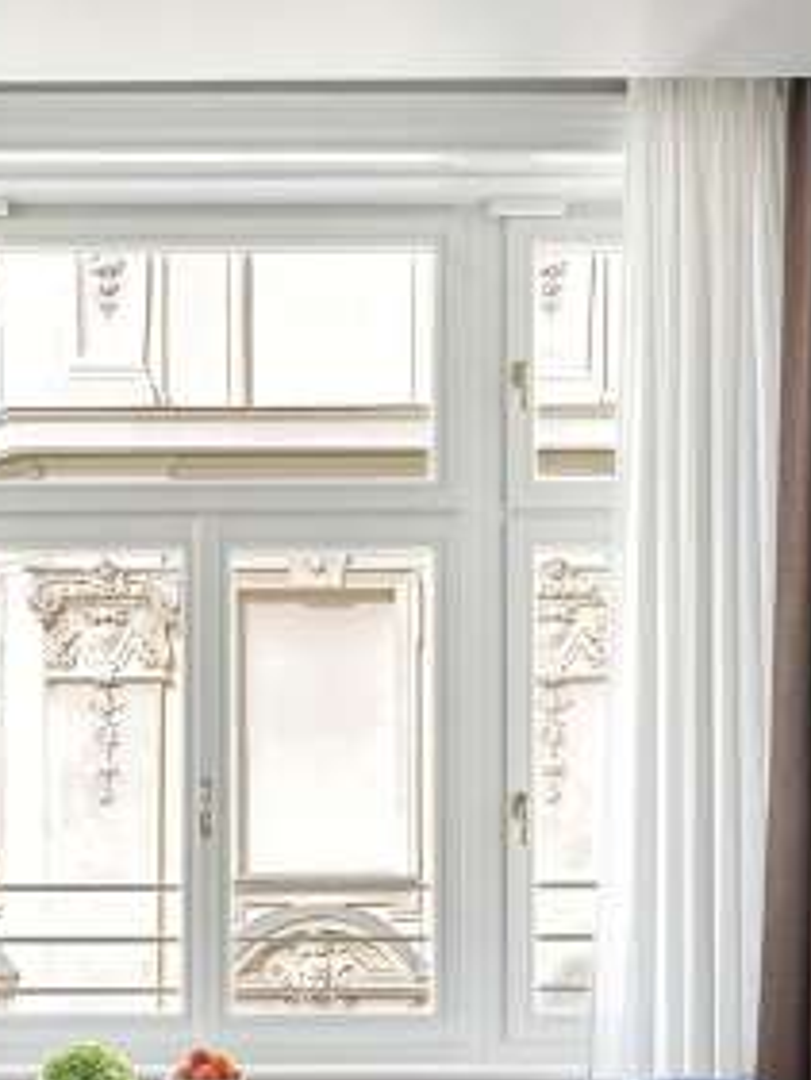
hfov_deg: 25.0
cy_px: 726
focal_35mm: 58
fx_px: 1810
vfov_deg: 32.9
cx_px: 208
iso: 400
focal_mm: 43.3
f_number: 16
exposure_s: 1/5
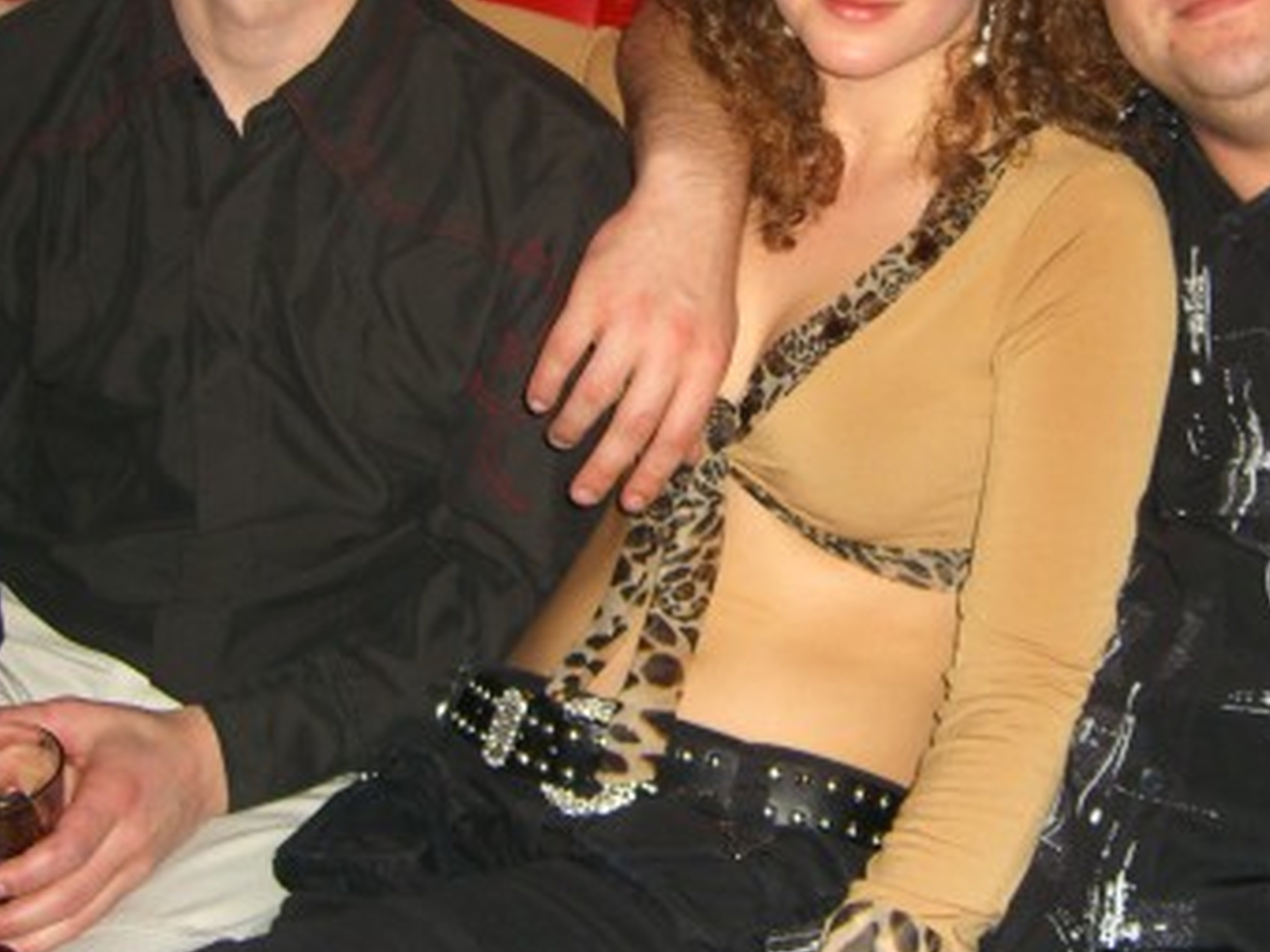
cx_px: 855
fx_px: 2458
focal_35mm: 67
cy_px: 179
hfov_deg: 28.8
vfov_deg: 21.6
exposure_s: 1/60
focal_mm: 7.9
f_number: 2.8
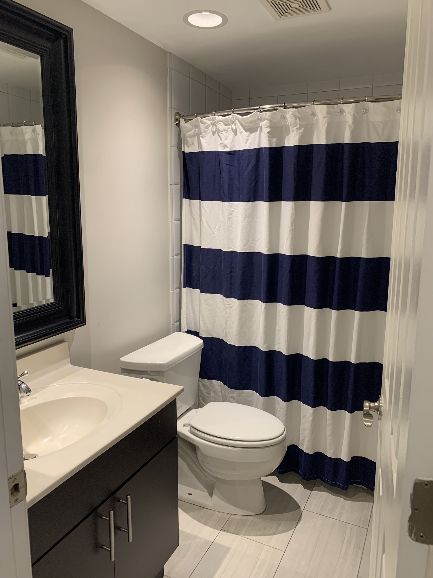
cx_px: 216
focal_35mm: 26
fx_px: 434
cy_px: 289
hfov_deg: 53.1
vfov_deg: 67.3
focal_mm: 4.25
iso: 80
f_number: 1.8
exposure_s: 1/60
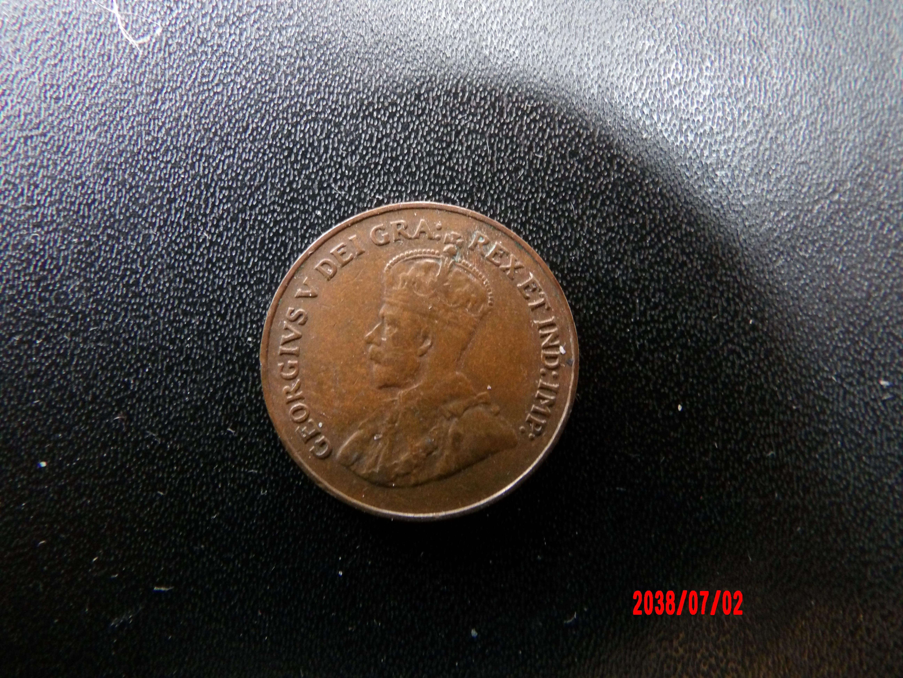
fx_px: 600
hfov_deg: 73.9
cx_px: 452
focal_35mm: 23
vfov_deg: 58.9
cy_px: 339
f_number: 4.1
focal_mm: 4.2
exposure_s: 1/15
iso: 602
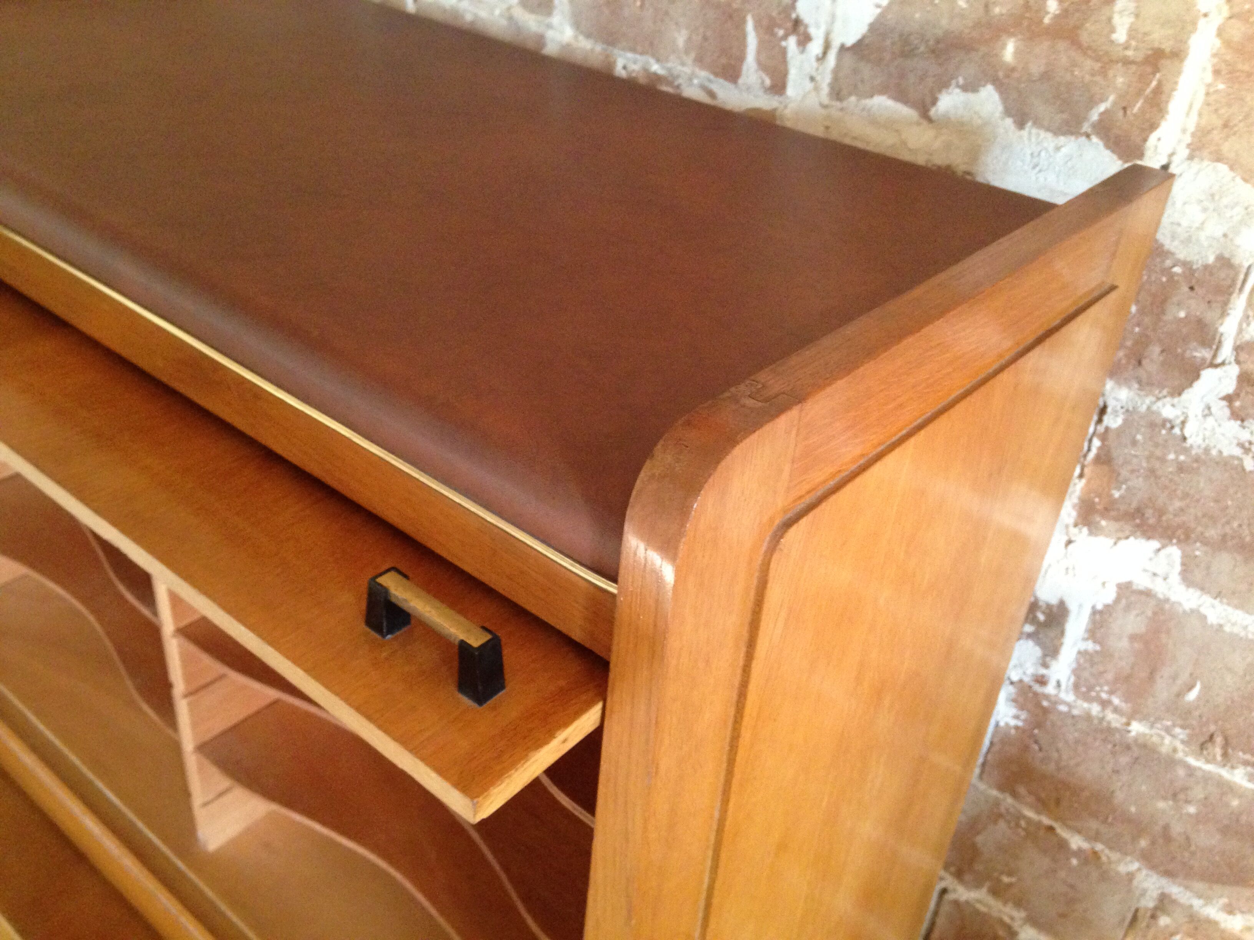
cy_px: 470
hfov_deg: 55.4
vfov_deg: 42.9
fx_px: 1195
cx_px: 627
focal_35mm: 33
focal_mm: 4.12
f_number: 2.4
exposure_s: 1/20
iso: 400
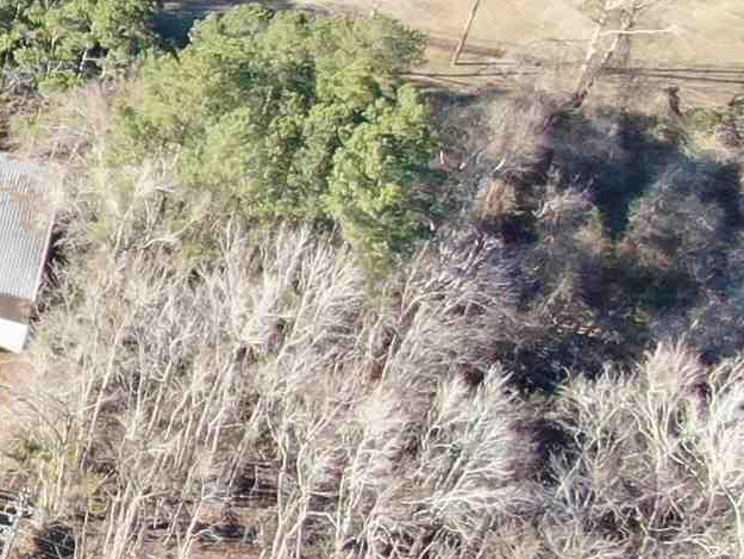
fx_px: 2537
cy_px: 39
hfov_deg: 12.7
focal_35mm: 118
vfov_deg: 12.5
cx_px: -1075
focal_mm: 4.39
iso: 100
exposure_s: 1/240
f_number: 2.8
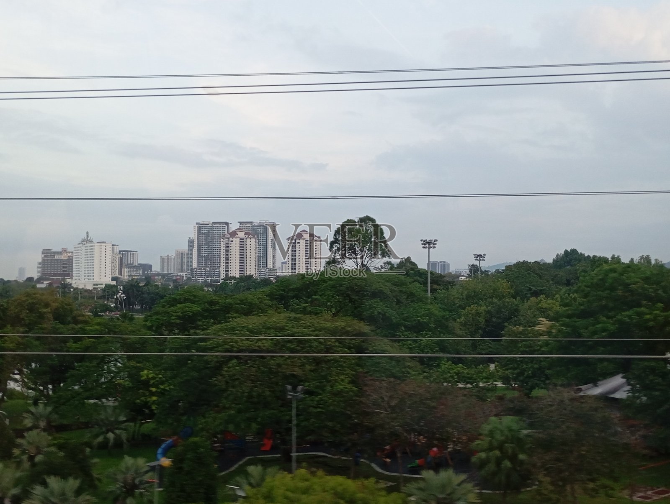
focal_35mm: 42
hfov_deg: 44.7
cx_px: 335
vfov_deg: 34.4
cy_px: 252
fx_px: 814
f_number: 1.8
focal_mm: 4.27
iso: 478
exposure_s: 1/50
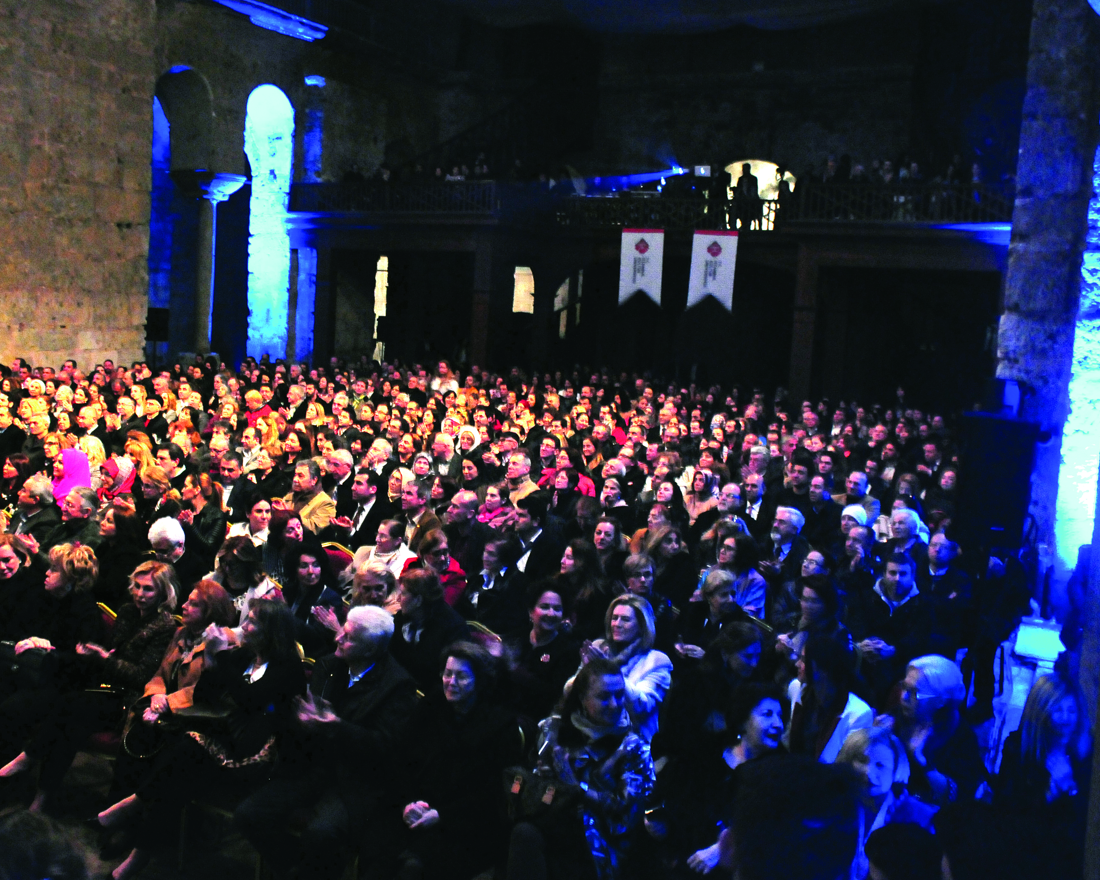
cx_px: 429
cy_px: 433
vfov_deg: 40.6
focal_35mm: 37
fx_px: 1191
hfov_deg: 49.2
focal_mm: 21
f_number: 5
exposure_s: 1/13
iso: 2500
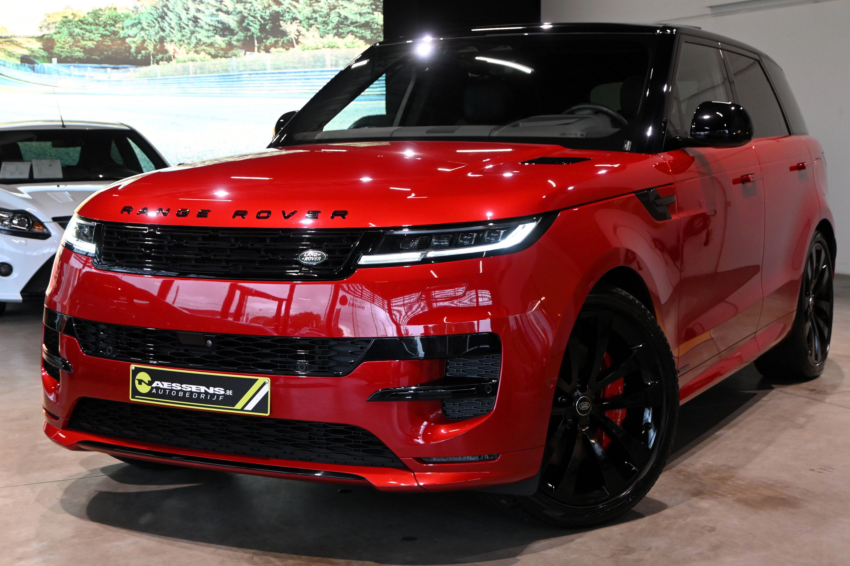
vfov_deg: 25.1
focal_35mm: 54
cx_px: 425
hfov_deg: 36.9
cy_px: 283
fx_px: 1275
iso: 1000
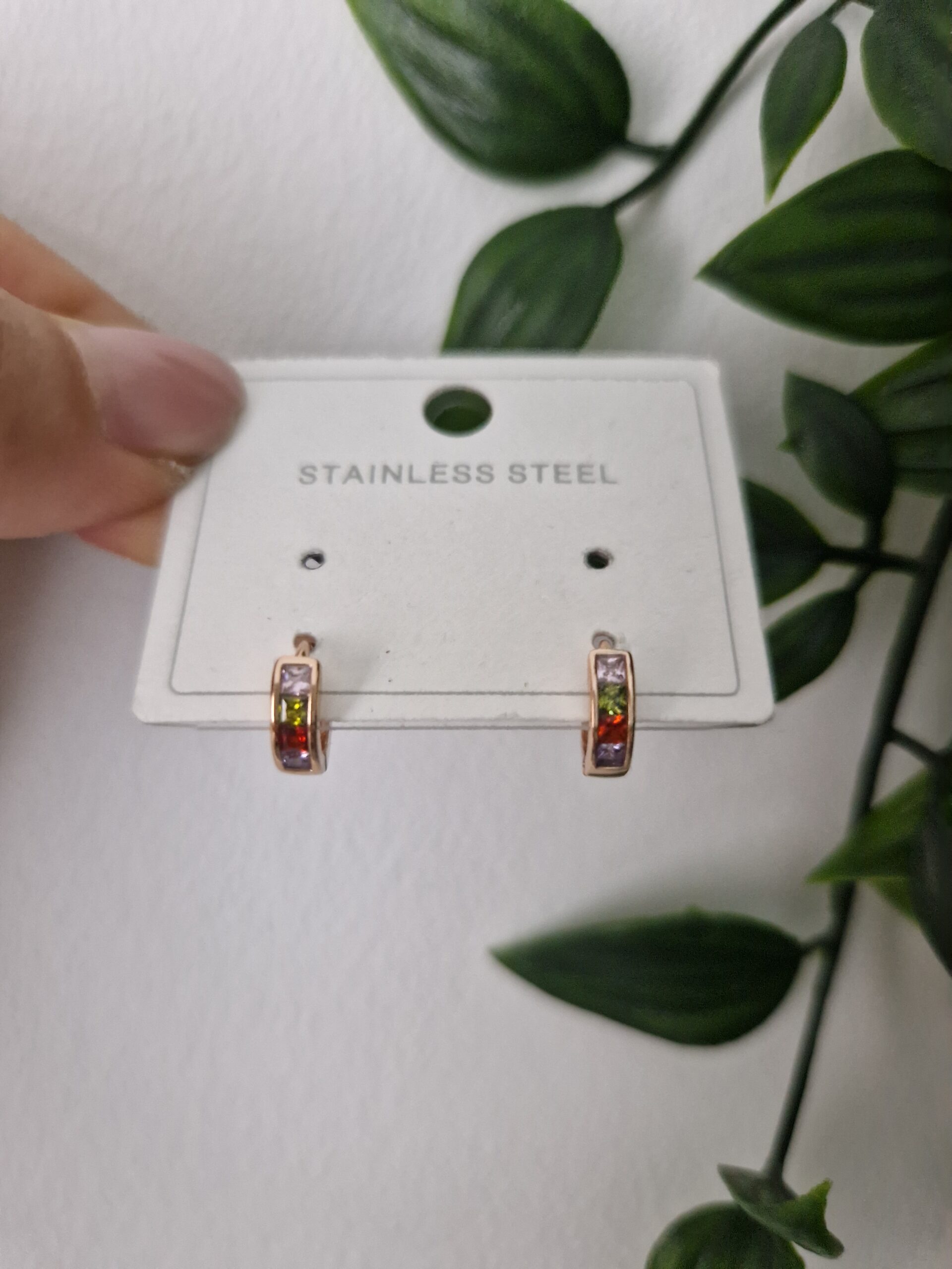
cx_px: 476
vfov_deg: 73.9
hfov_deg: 58.9
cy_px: 634
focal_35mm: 23
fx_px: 843
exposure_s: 1/100
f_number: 1.8
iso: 125
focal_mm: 5.4
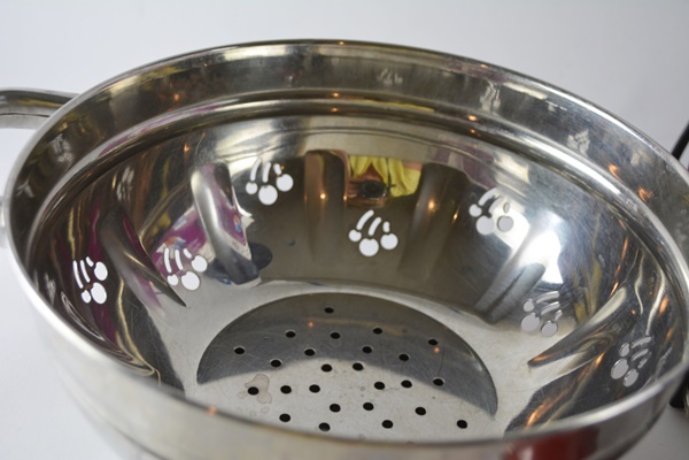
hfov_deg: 38.9
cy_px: 230
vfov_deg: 26.5
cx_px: 344
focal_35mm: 51
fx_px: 976
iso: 320
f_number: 5.6
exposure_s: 1/125
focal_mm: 34
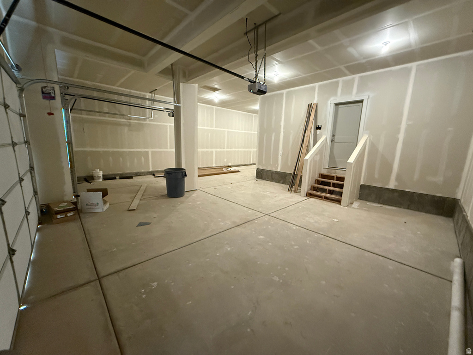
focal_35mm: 14
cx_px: 236
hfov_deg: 102.1
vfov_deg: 85.7
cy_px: 178
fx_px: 191
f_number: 2.2
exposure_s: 1/60
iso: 800
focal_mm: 2.22
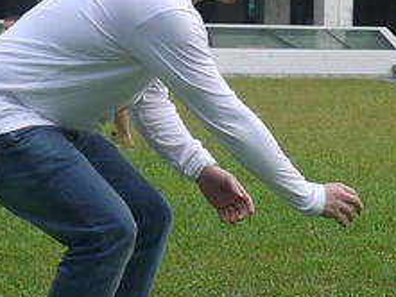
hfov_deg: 9.0
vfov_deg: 6.8
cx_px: 462
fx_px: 2484
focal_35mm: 217
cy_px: -48
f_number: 4
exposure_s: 1/500
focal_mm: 20
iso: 160
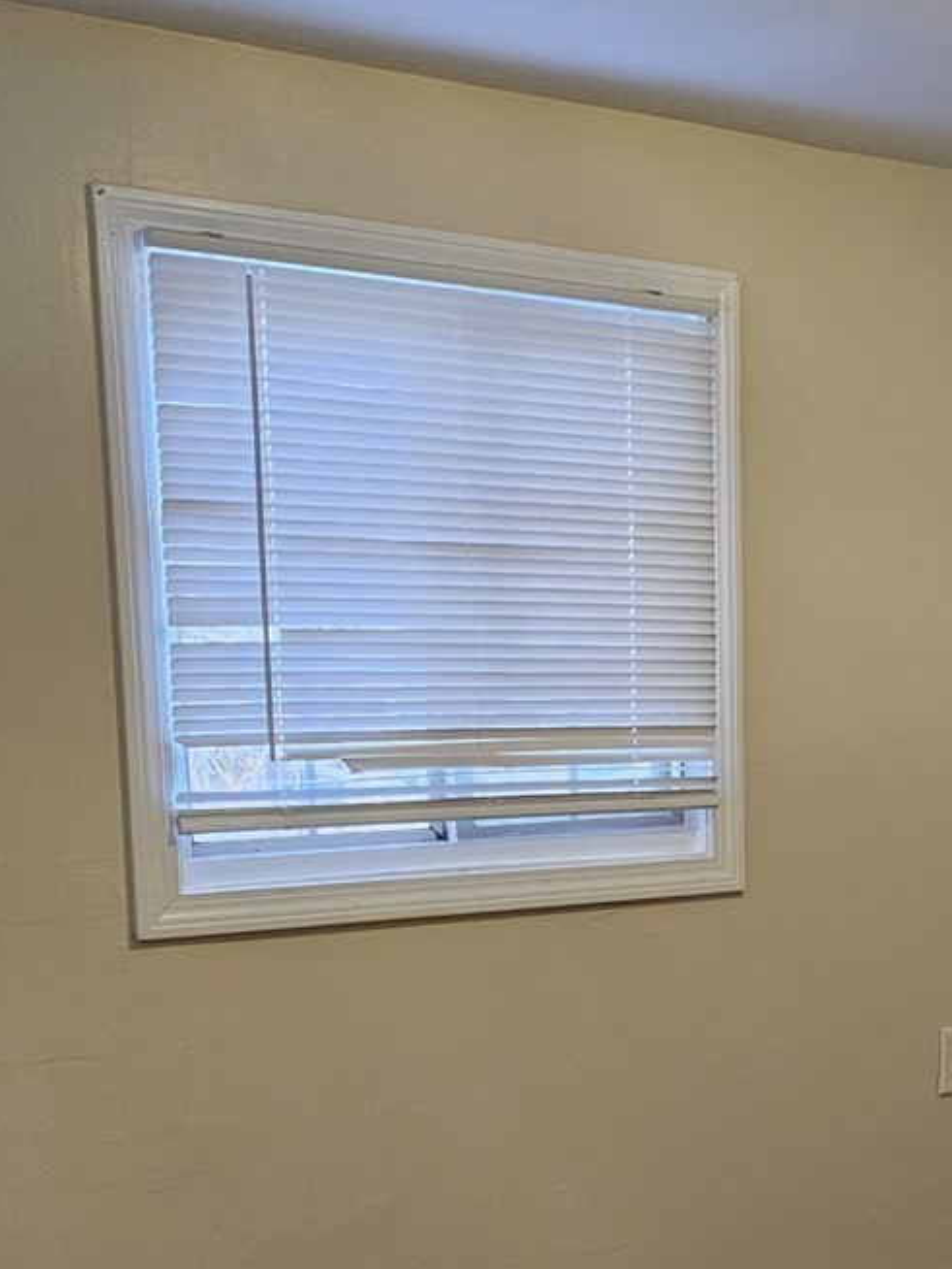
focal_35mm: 54
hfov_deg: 25.5
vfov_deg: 34.7
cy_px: 960
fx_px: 1979
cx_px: 985
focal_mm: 6.3
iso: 800
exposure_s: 1/120
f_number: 1.7
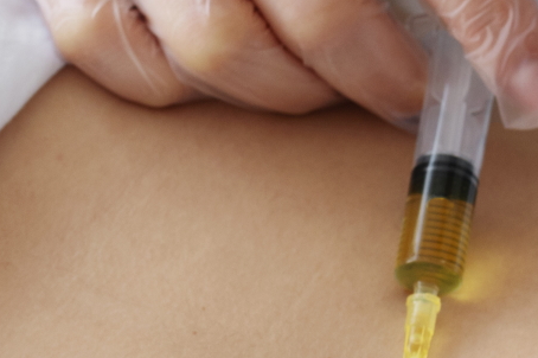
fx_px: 2987
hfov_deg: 10.3
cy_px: 366
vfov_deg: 6.8
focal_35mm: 200
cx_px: 384
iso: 640
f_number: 5.6
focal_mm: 50
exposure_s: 1/200
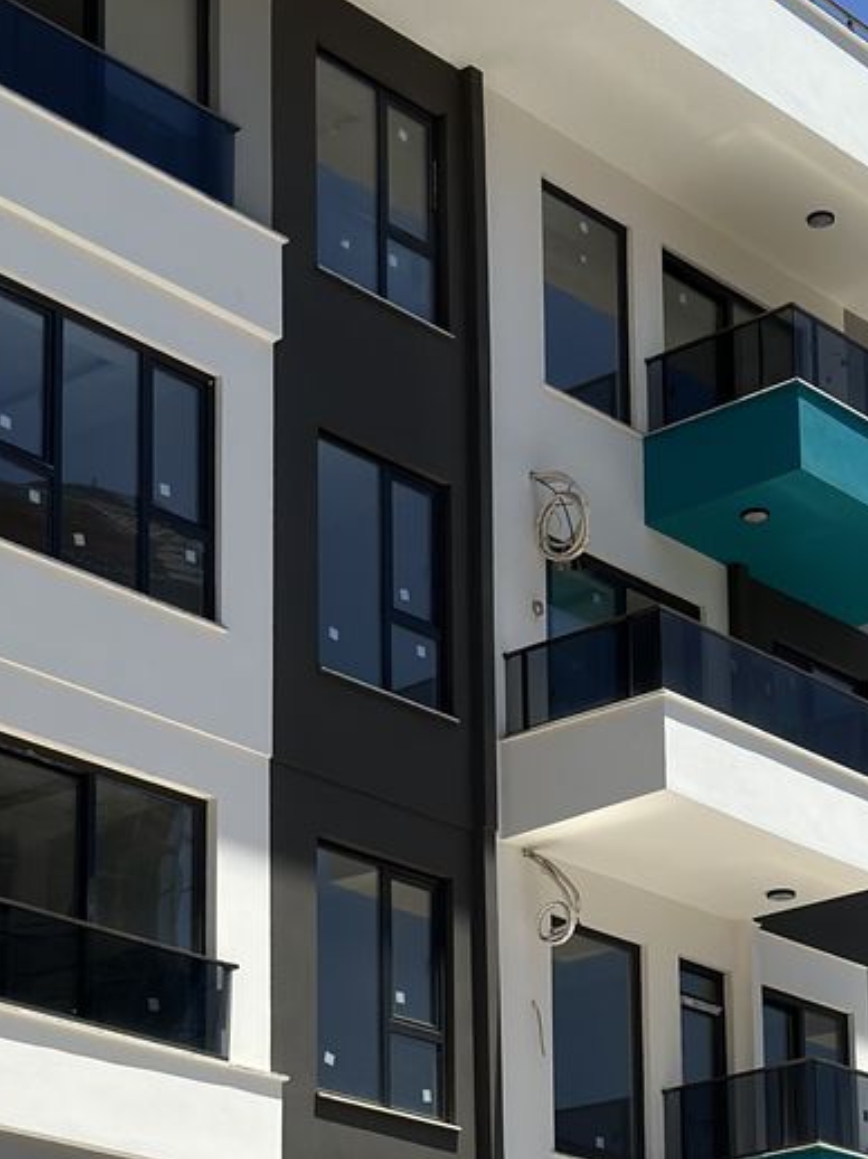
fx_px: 3413
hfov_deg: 14.5
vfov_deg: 19.0
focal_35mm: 102
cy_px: 1031
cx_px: 583
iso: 100
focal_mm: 6.86
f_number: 1.78
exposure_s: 1/8197
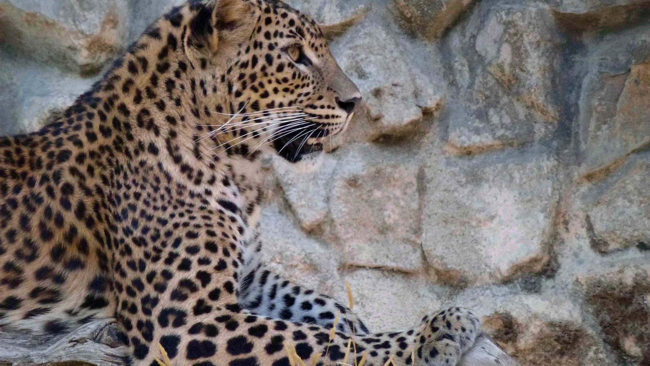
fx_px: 5015
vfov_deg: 4.2
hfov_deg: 7.4
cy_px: 186
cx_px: 326
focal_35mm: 291
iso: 400
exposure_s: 1/80
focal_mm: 47.7
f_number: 5.6
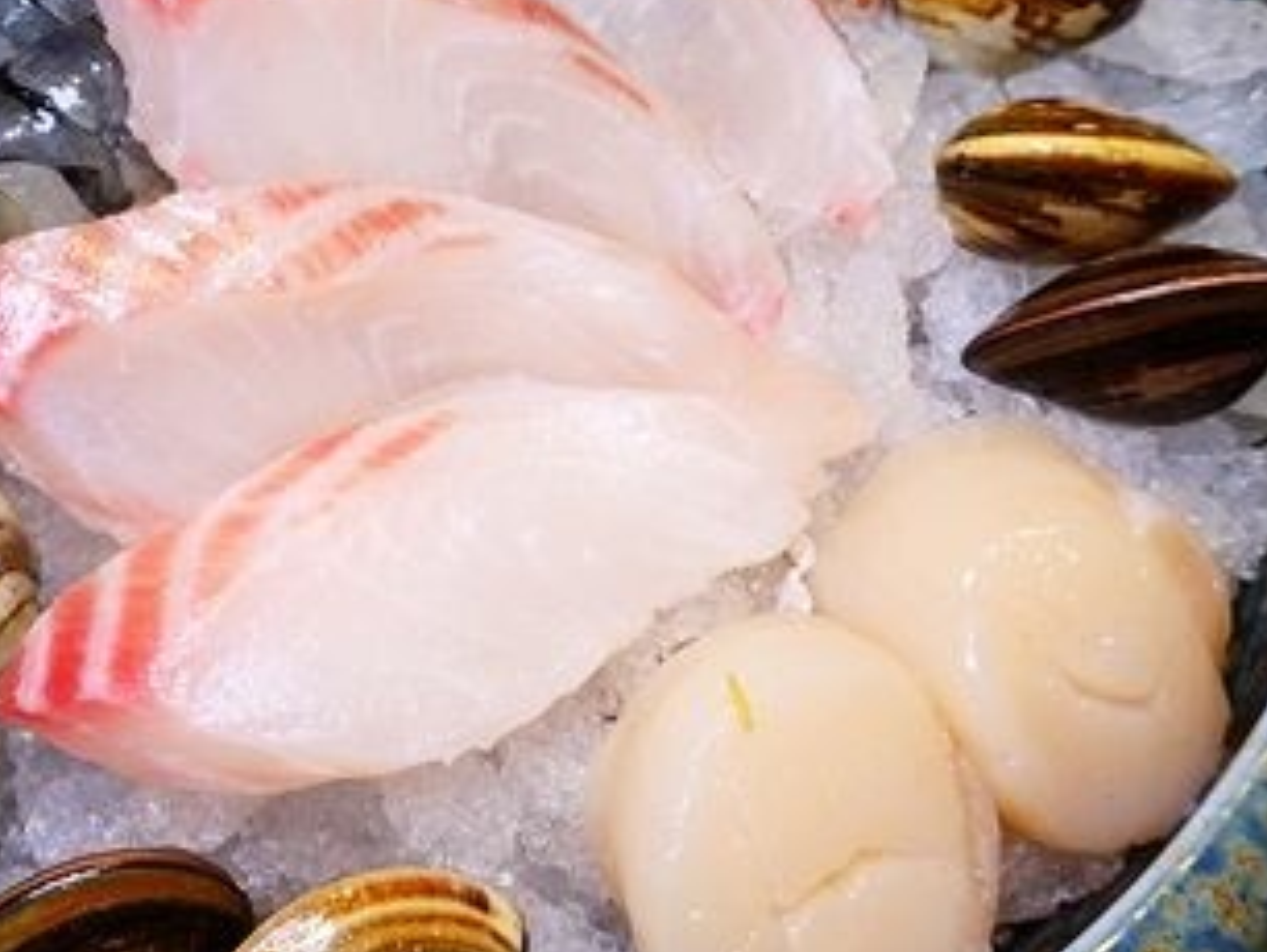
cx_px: 439
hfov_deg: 38.5
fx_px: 1795
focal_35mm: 49
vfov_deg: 29.5
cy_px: 304
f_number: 2.8
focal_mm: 9
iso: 125
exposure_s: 1/125
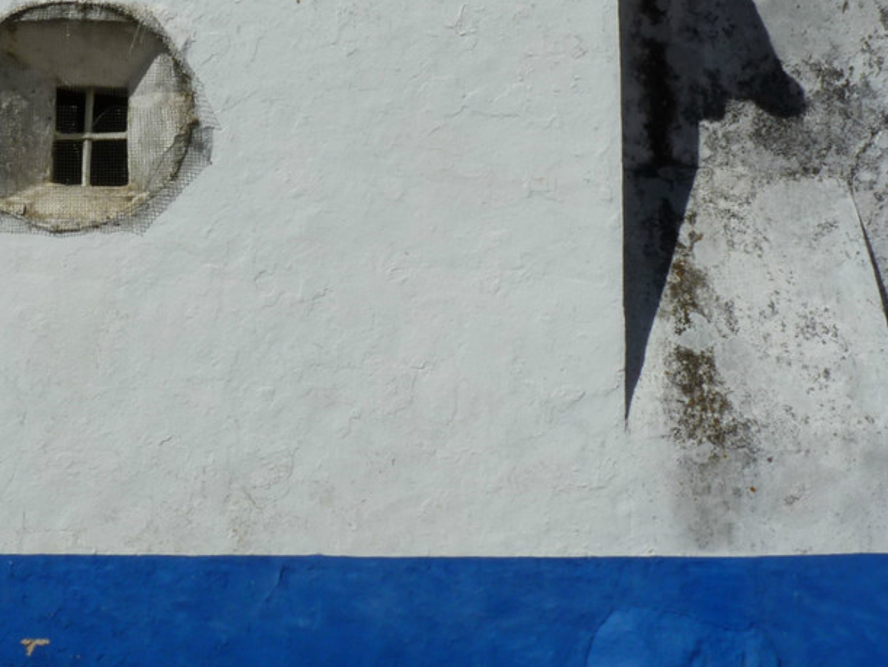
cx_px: 279
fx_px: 1720
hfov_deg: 28.7
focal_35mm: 67
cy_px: 155
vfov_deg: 21.7
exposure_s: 1/500
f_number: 8
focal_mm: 5.8
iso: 80
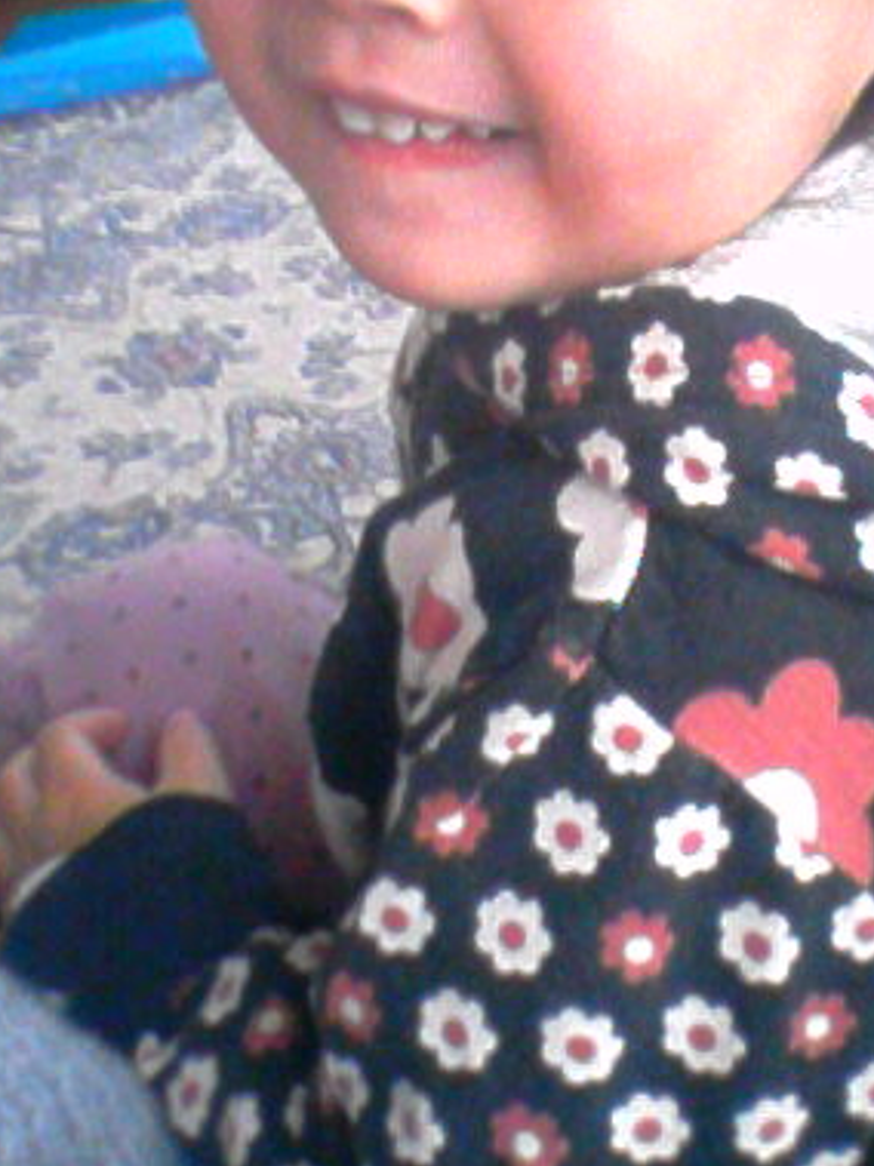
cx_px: 597
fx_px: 1650
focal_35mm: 49
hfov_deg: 29.4
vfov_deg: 38.2
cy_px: 335
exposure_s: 1/16.7
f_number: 2.8
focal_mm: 1.5
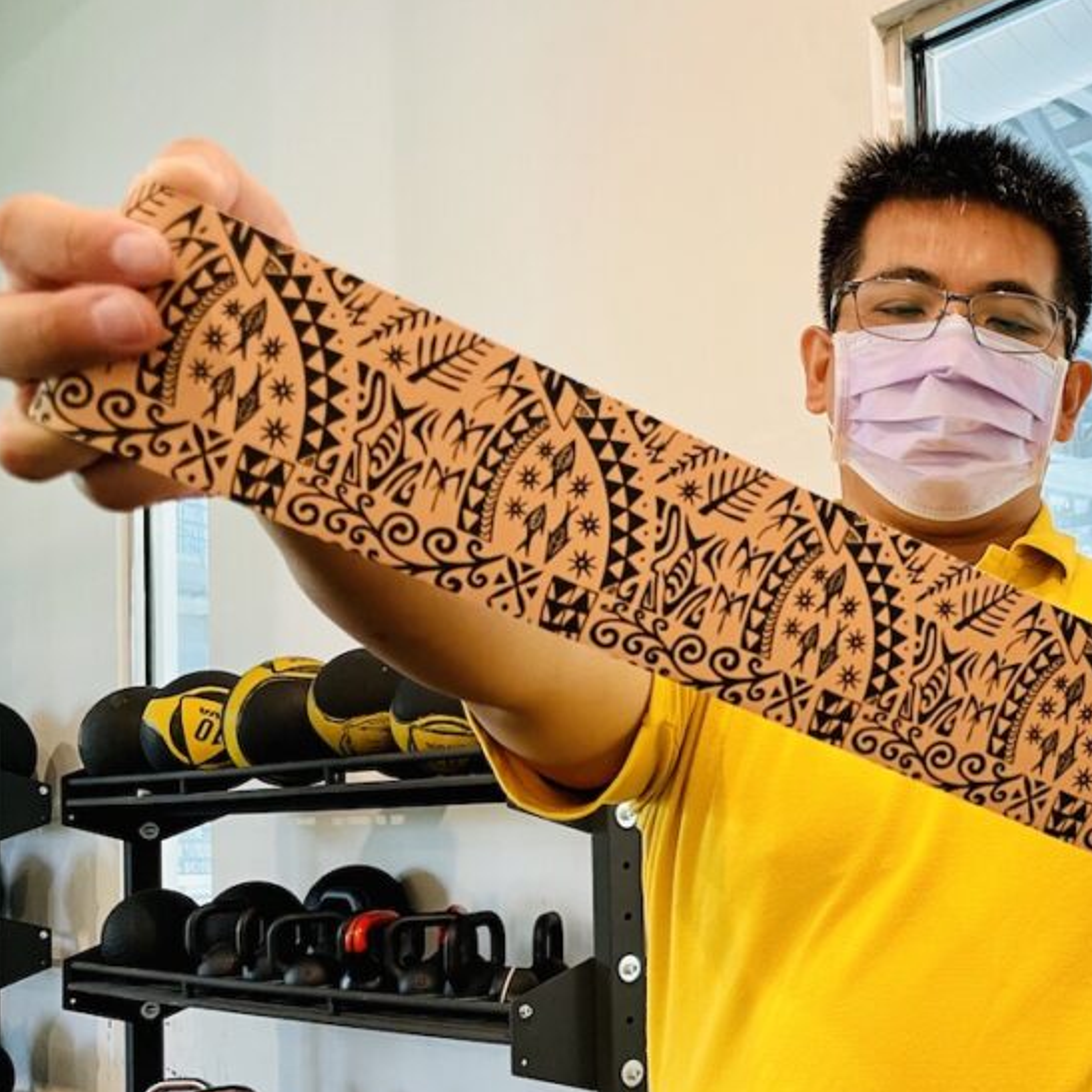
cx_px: 970
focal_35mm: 43
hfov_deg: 36.8
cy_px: 665
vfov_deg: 39.0
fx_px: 1535
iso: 125
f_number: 1.6
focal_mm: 4.2
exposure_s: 1/60
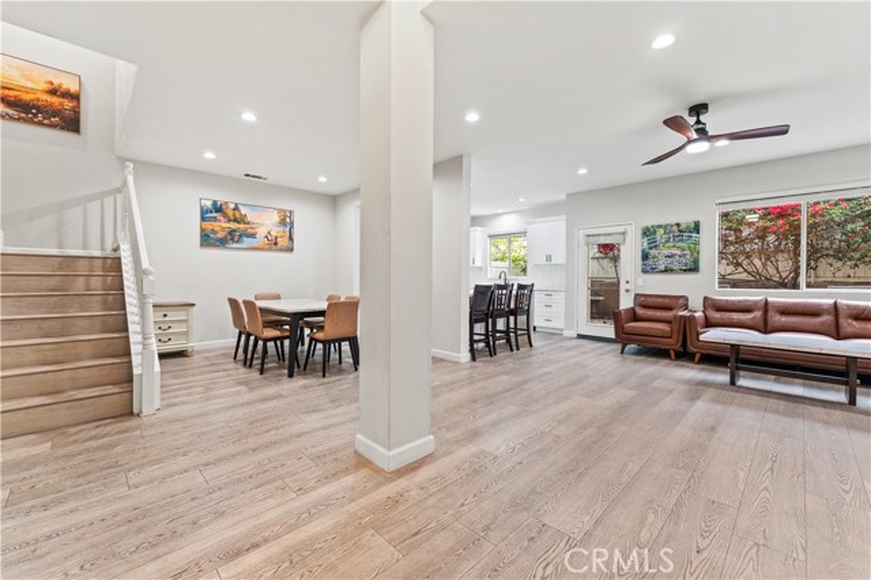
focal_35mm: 14
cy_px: 290
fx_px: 339
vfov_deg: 81.1
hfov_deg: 104.3
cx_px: 436
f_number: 6.3
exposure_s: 1/2
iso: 200
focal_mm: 14
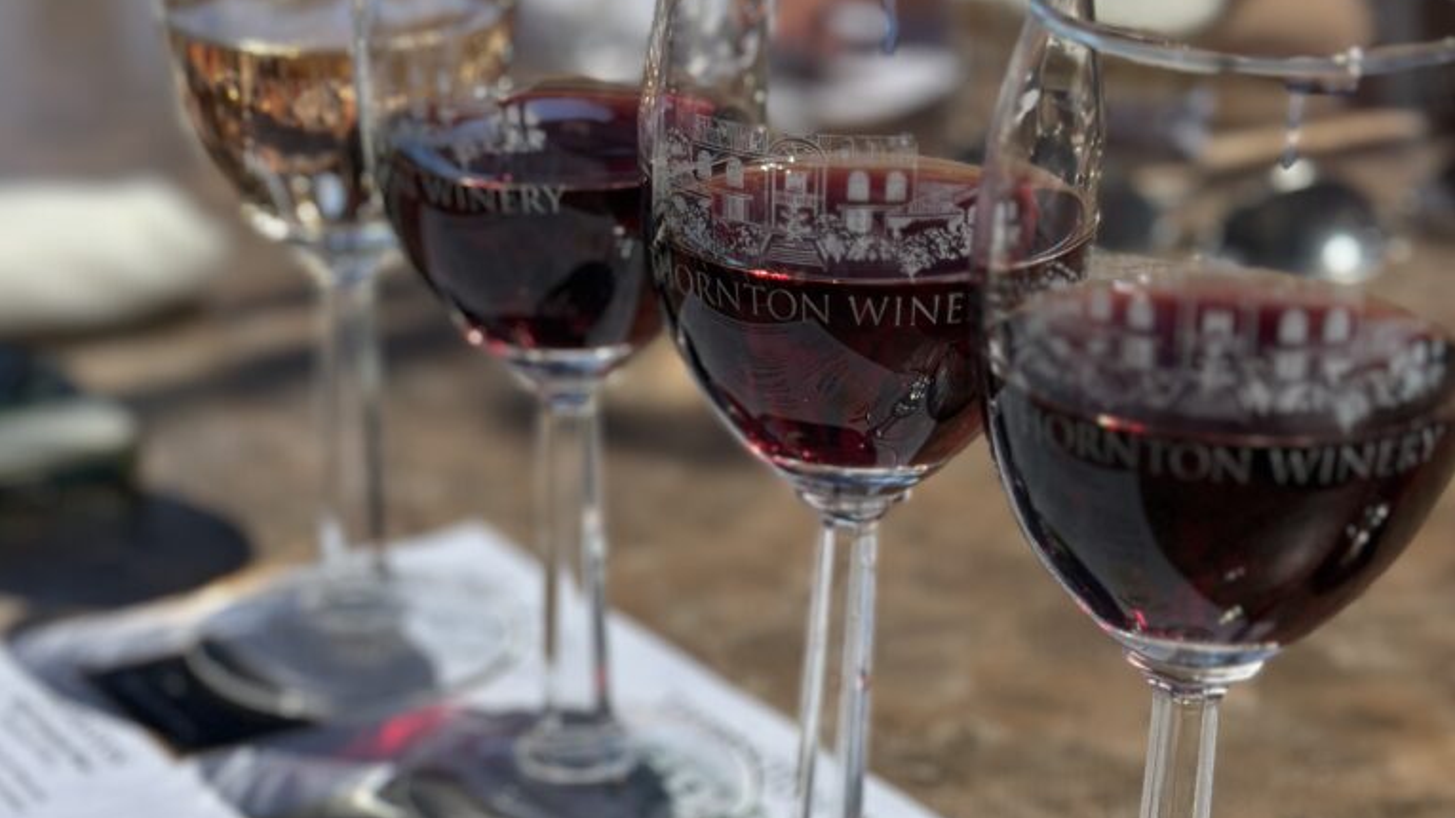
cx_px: 727
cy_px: 645
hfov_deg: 30.2
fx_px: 2700
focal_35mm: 70
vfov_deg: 17.1
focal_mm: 6.86
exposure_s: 1/3597
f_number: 1.78
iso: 100
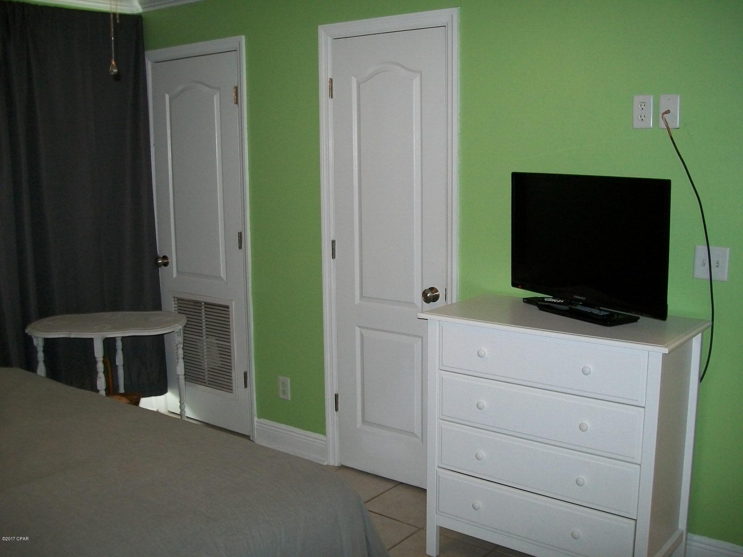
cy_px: 278
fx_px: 773
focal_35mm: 36
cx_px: 372
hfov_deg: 51.4
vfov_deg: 39.7
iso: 160
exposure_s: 1/30
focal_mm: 6
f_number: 2.7
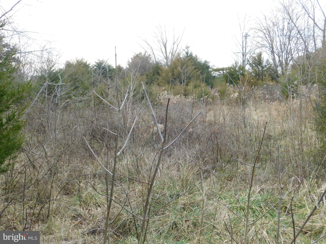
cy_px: 122
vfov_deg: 36.0
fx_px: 377
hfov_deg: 46.8
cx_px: 163
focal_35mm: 40
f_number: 3.6
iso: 125
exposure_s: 1/160
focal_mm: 7.1
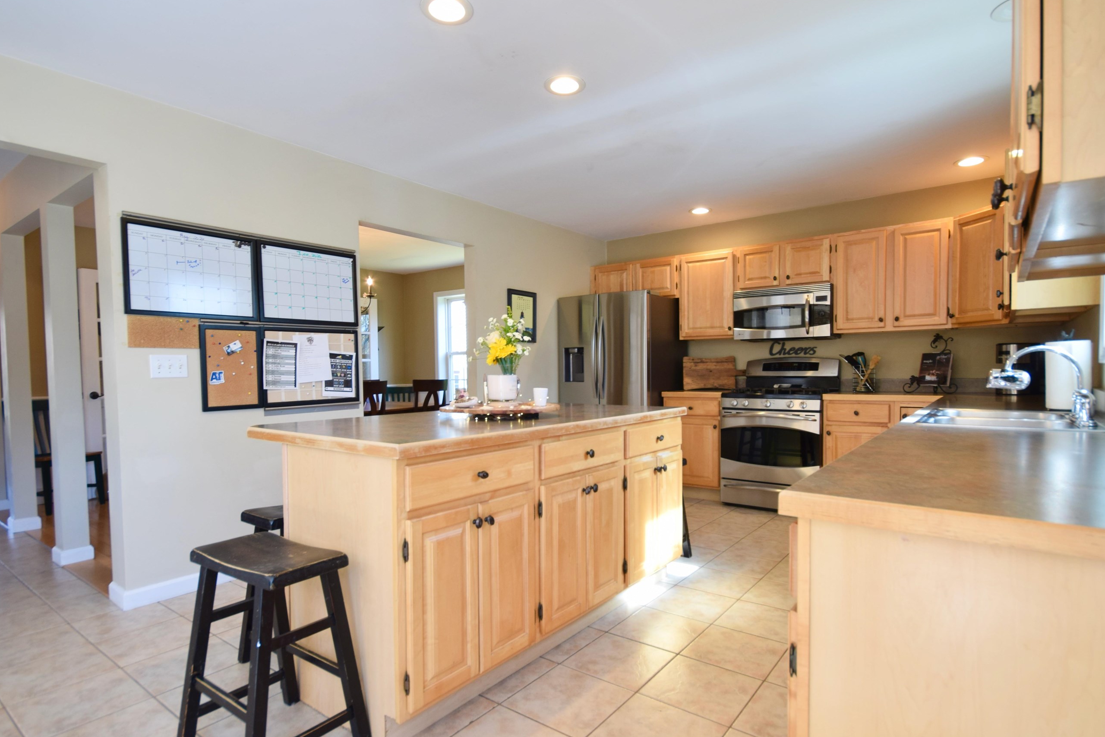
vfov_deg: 67.3
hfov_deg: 90.0
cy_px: 395
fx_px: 552
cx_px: 562
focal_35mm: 18
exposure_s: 1/15
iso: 200
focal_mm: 10
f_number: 6.3
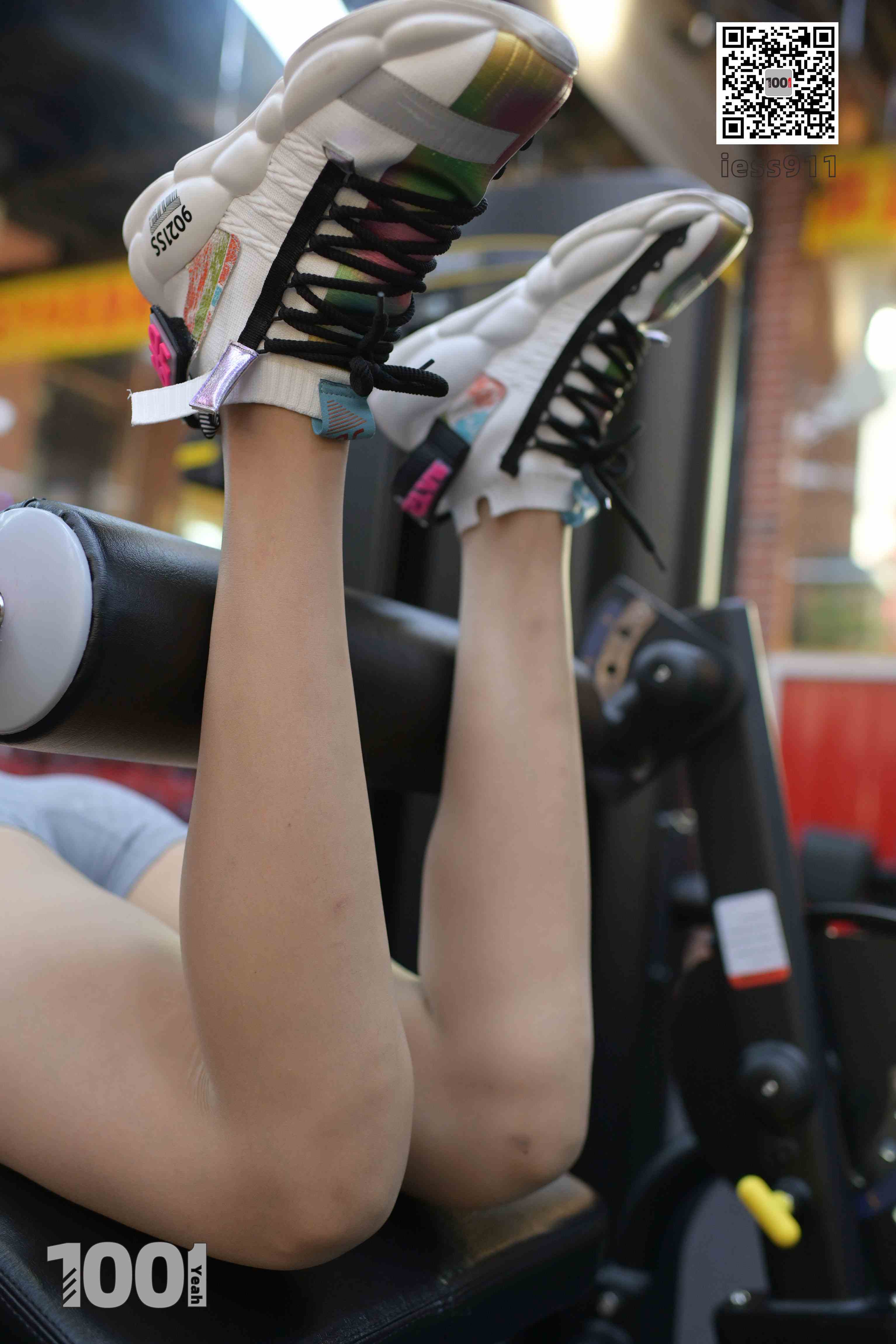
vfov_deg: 54.4
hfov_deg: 37.9
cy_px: 672
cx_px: 448
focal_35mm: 35
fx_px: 1306
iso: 1000
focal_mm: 35
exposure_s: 1/200
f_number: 2.8
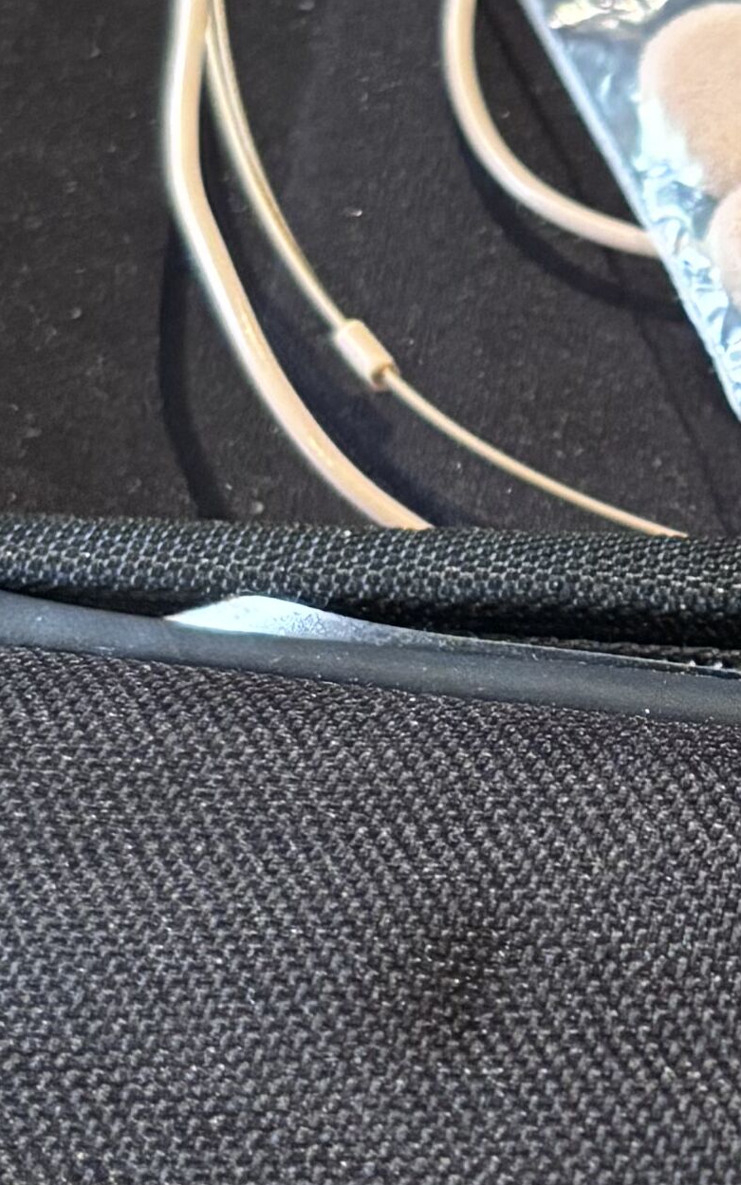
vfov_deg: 16.5
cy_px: 432
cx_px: 1104
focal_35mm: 126
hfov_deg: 10.1
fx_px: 4070
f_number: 1.6
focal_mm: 5.96
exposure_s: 1/33
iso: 400
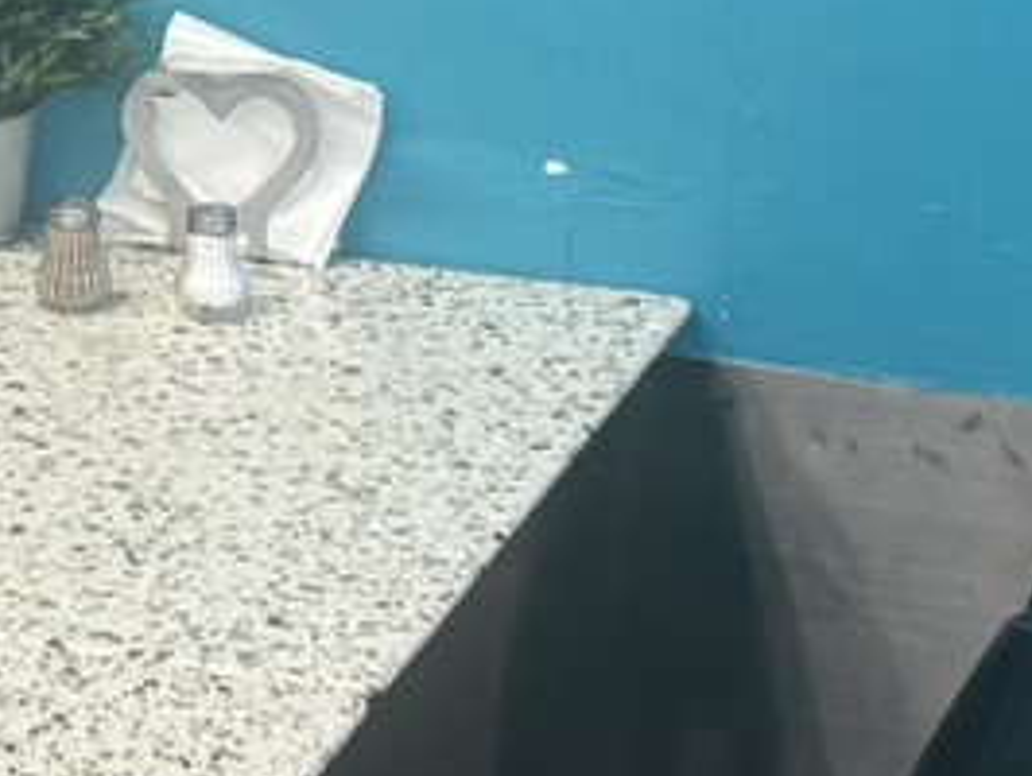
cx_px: 50
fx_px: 5968
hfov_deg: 9.8
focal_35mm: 200
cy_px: -140
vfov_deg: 7.4
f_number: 1.6
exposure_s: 1/50
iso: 80
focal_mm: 5.96
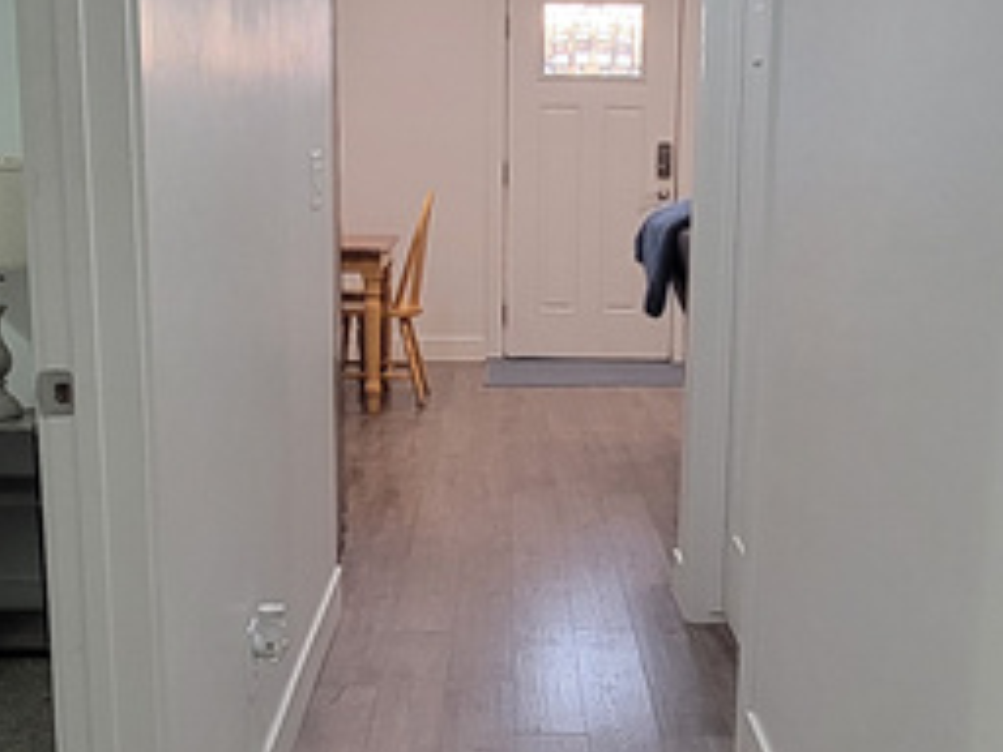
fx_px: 1507
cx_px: 552
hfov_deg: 36.8
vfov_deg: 27.9
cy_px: 494
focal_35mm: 52
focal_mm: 2.2
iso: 200
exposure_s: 1/60
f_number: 2.2
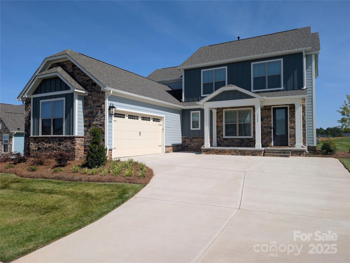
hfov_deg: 71.5
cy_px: 132
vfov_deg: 57.0
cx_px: 175
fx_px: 243
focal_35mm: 24
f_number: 1.68
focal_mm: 6.9
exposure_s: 1/1603
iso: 20
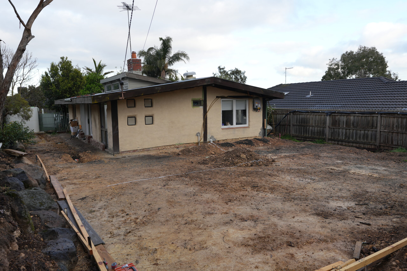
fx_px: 311
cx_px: 204
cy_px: 136
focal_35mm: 28
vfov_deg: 47.2
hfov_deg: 66.4
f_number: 5
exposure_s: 1/100
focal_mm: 27.5
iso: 100
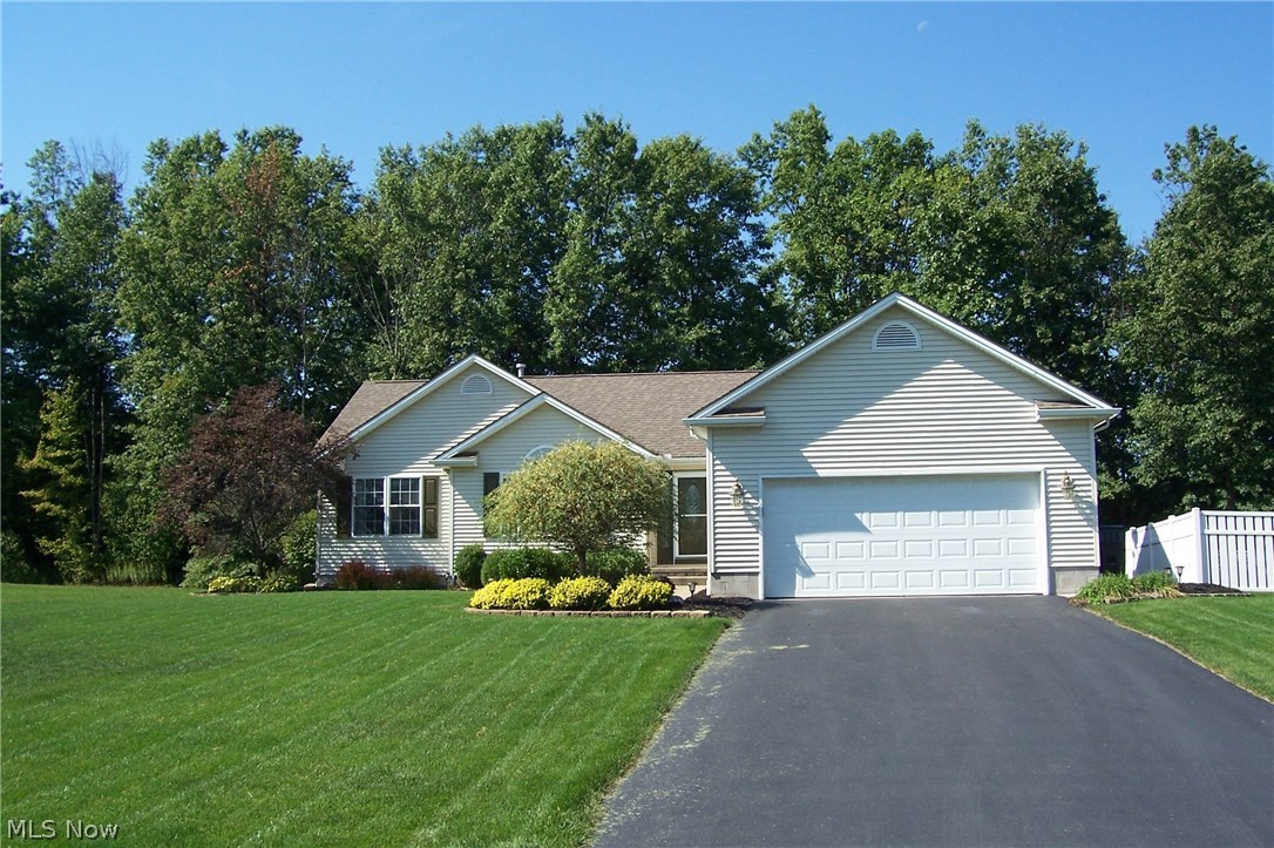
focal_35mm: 34
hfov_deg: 55.8
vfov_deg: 38.8
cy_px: 424
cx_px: 637
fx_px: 1203
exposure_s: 1/350
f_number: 5.6
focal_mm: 5.6
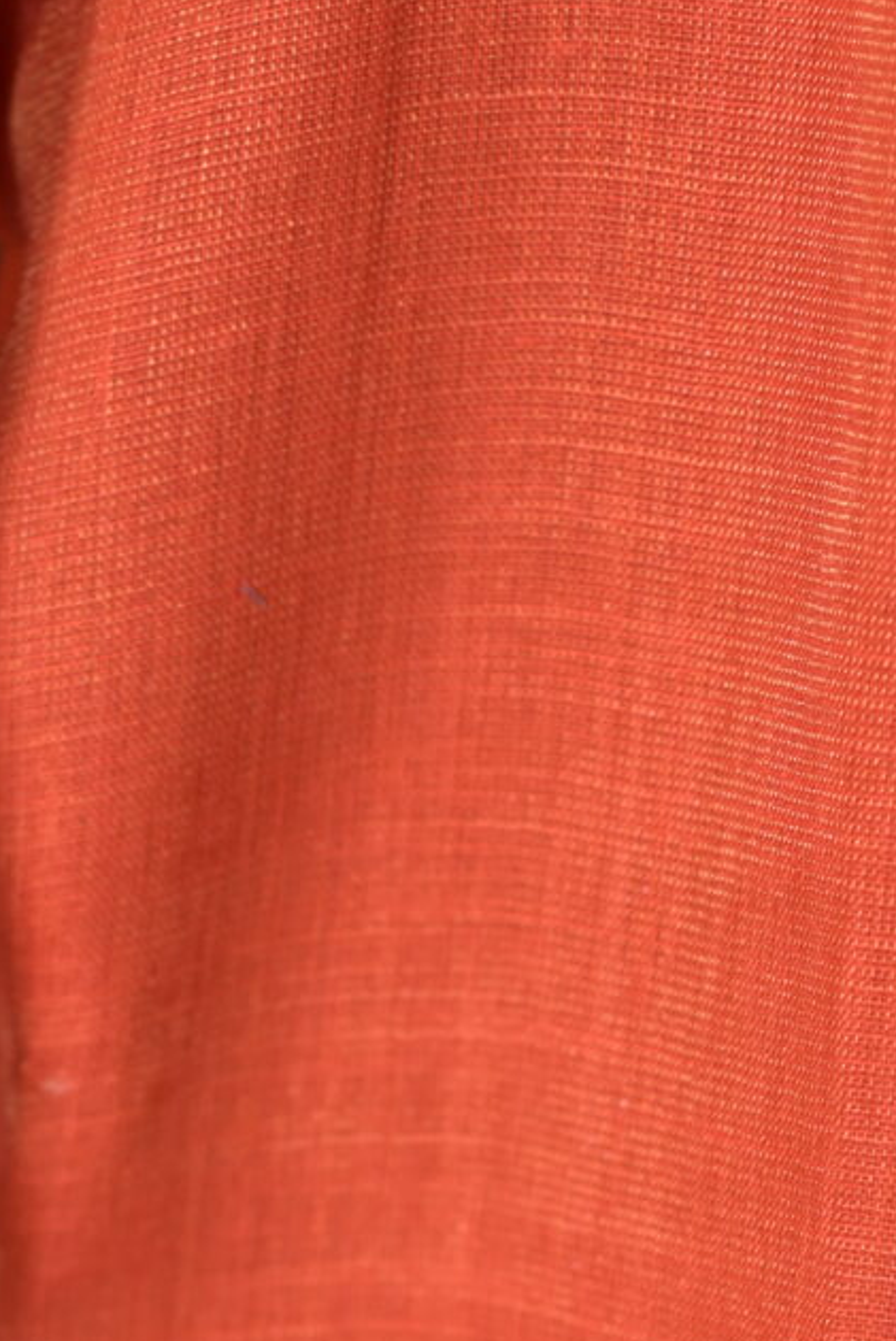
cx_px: -328
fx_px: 9653
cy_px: 1388
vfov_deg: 7.9
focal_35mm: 259
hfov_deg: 5.3
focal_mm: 85
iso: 320
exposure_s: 1/100
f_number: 2.5
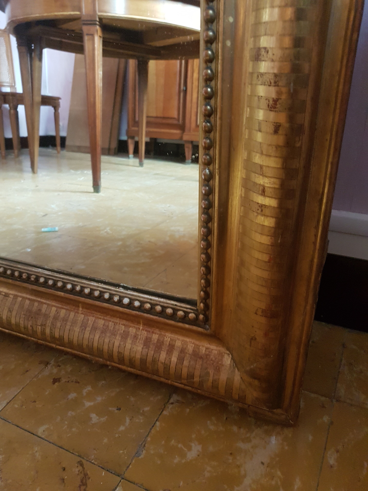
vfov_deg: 67.3
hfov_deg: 53.1
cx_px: 184
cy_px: 246
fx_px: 369
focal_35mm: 26
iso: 250
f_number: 1.7
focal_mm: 4.2
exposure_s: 1/13
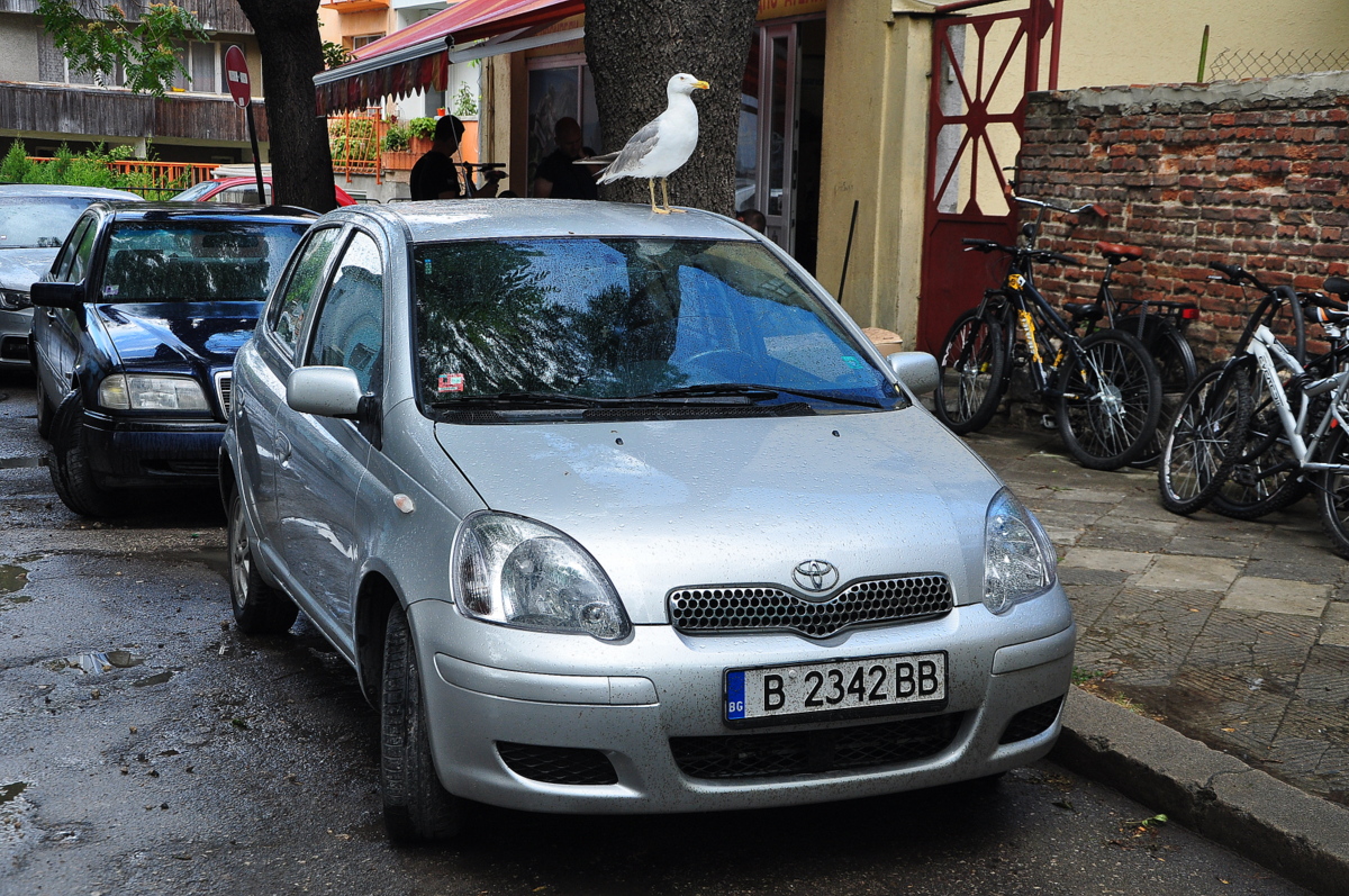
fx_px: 1965
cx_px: 674
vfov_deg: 25.7
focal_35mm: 52
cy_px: 448
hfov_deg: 37.9
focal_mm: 35
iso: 400
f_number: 7.1
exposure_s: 1/320
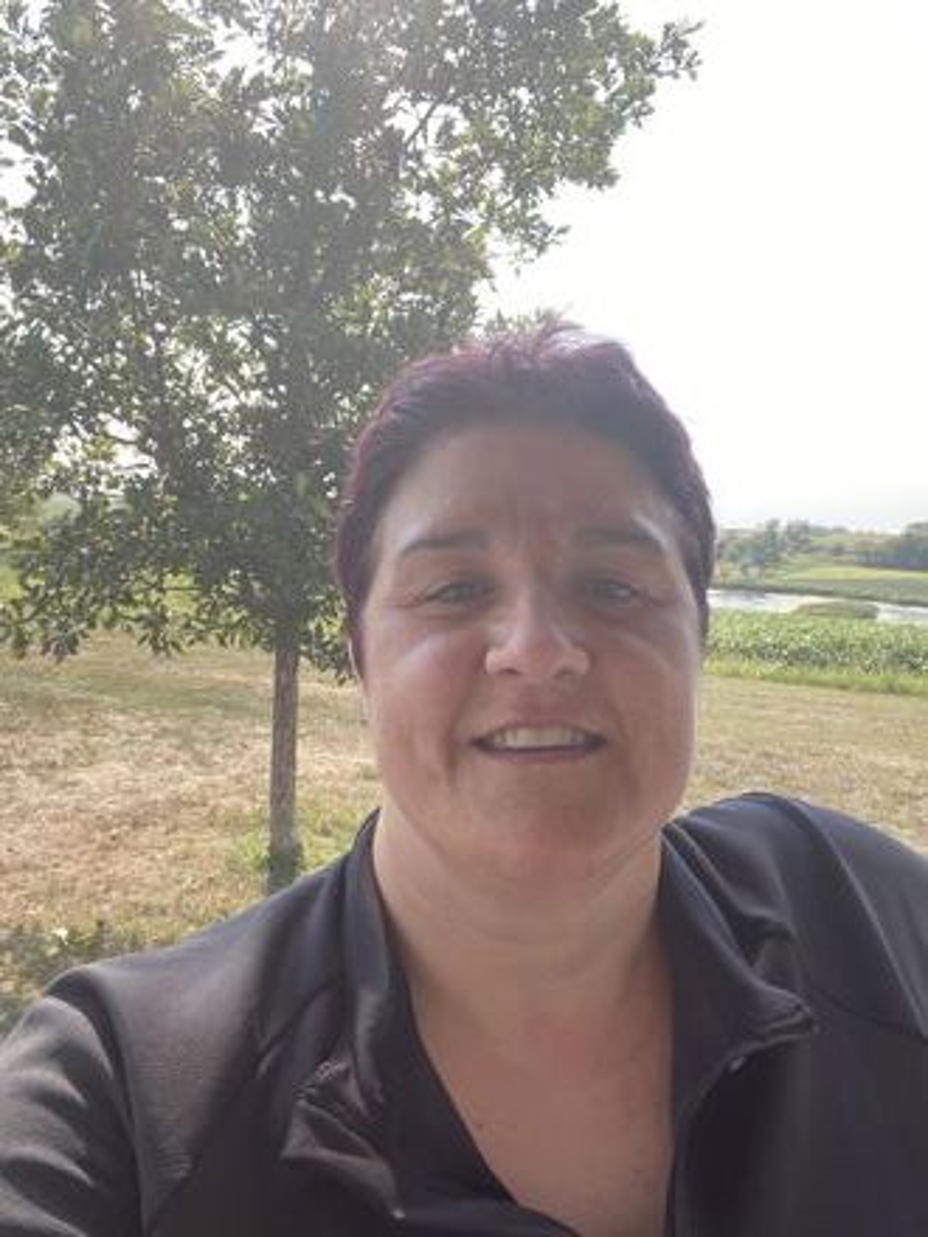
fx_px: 1072
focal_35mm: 30
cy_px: 618
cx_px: 464
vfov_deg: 60.0
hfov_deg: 46.8
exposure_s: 1/264
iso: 25
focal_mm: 2.71
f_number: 2.2
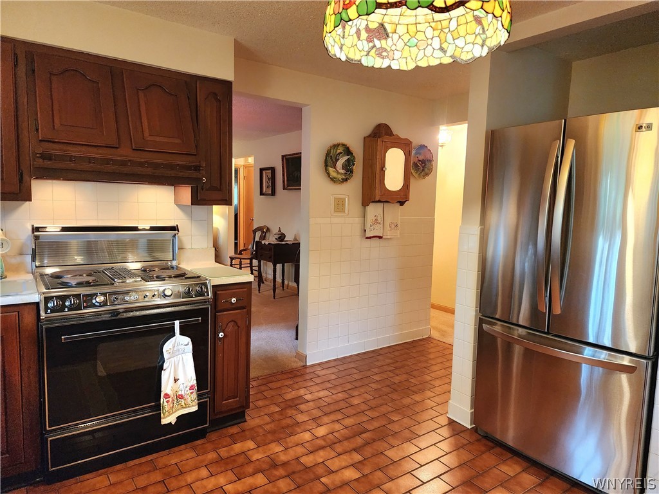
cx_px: 330
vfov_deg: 58.9
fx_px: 438
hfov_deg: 73.9
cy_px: 247
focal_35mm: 23
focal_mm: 6.4
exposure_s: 1/120
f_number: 1.8
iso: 800
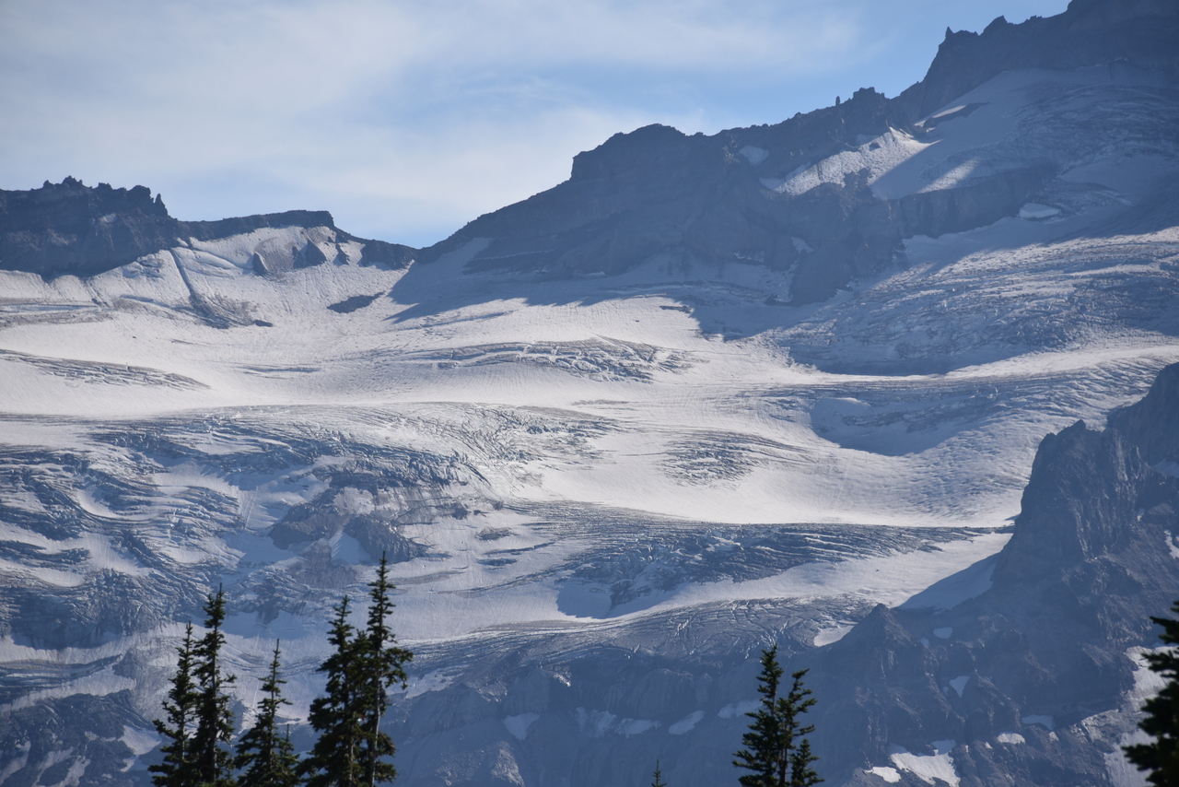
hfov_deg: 8.2
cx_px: 590
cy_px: 394
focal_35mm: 250
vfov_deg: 5.5
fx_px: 8189
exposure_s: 1/500
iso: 100
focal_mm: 250
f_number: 9
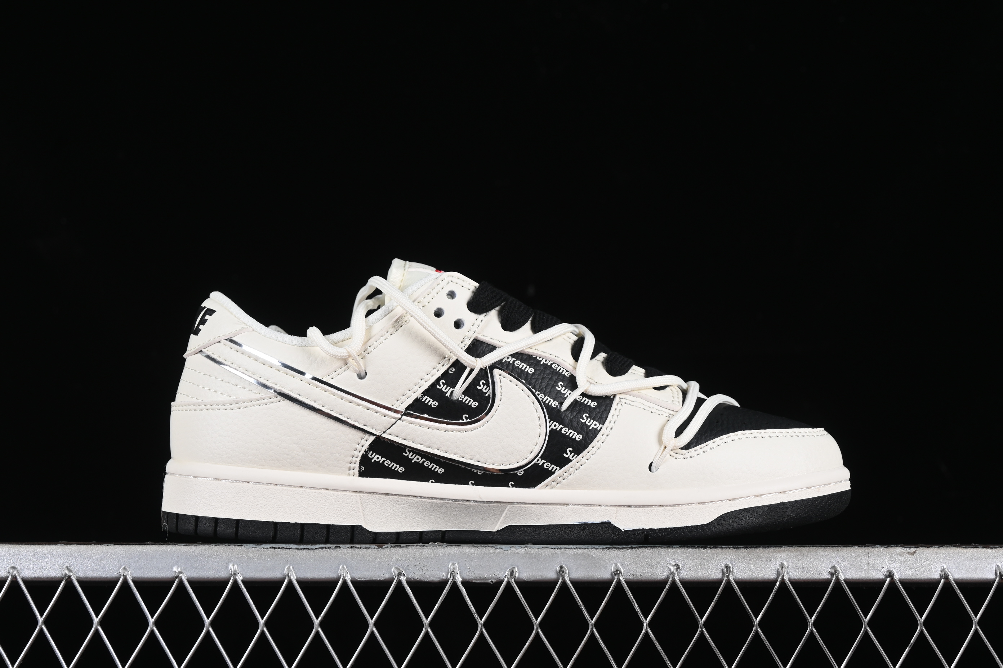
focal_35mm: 75
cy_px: 334
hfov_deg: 27.0
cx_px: 502
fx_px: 2089
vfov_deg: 18.2
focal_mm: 50
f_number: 8
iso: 160
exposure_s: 1/80
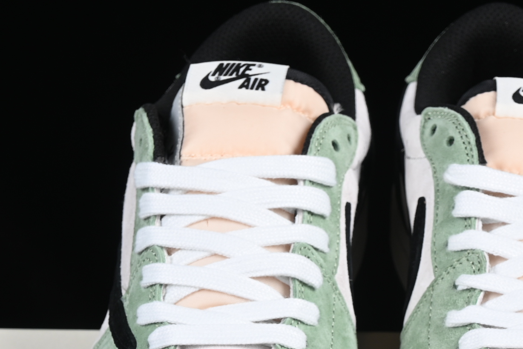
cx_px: 376
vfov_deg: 8.0
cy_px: 380
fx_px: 2470
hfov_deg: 12.1
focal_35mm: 170
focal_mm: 50
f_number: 8
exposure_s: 1/80
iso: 160
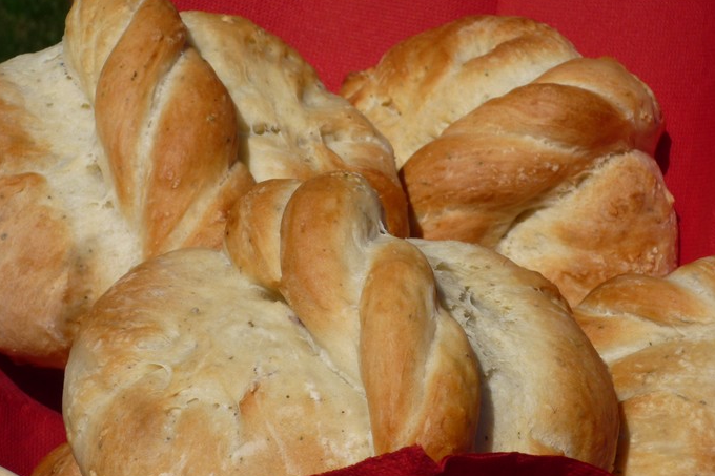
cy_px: 200
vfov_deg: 10.5
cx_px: 332
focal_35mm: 131
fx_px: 2601
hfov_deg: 15.7
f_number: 7.1
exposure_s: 1/800
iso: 100
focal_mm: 18.6
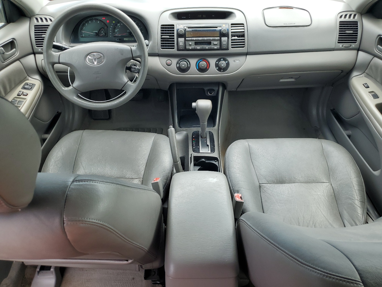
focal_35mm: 26
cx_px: 191
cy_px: 144
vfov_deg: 53.1
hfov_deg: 67.3
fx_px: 287
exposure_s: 1/250
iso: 50
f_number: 1.5
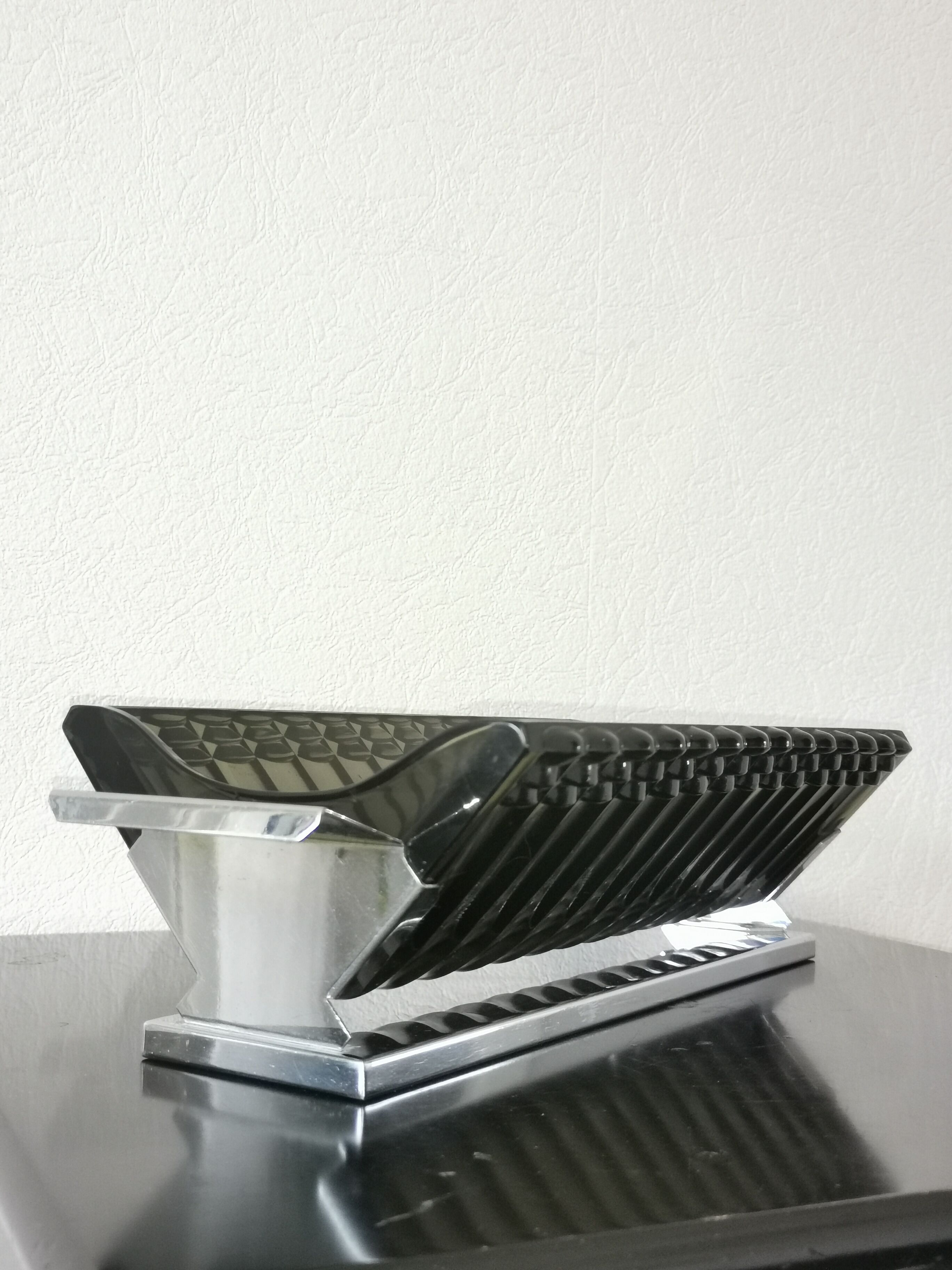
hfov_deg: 35.1
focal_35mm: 41
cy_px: 635
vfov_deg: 45.8
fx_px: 1503
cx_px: 476
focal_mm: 5.58
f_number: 1.8
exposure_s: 1/33.3
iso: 500
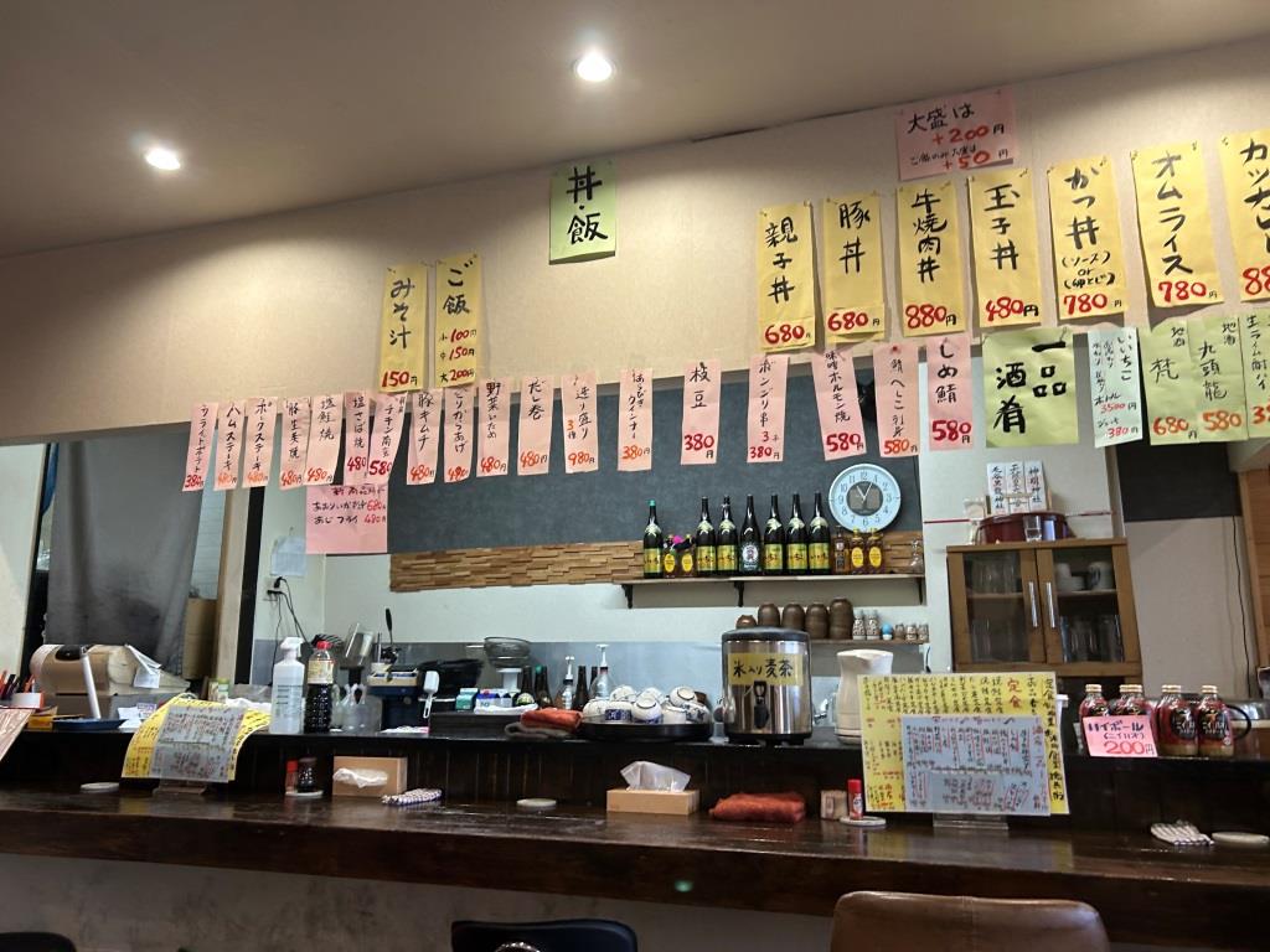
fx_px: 954
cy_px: 476
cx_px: 635
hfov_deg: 67.3
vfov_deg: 53.1
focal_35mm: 26
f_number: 1.5
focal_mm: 5.7
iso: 100
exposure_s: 1/60
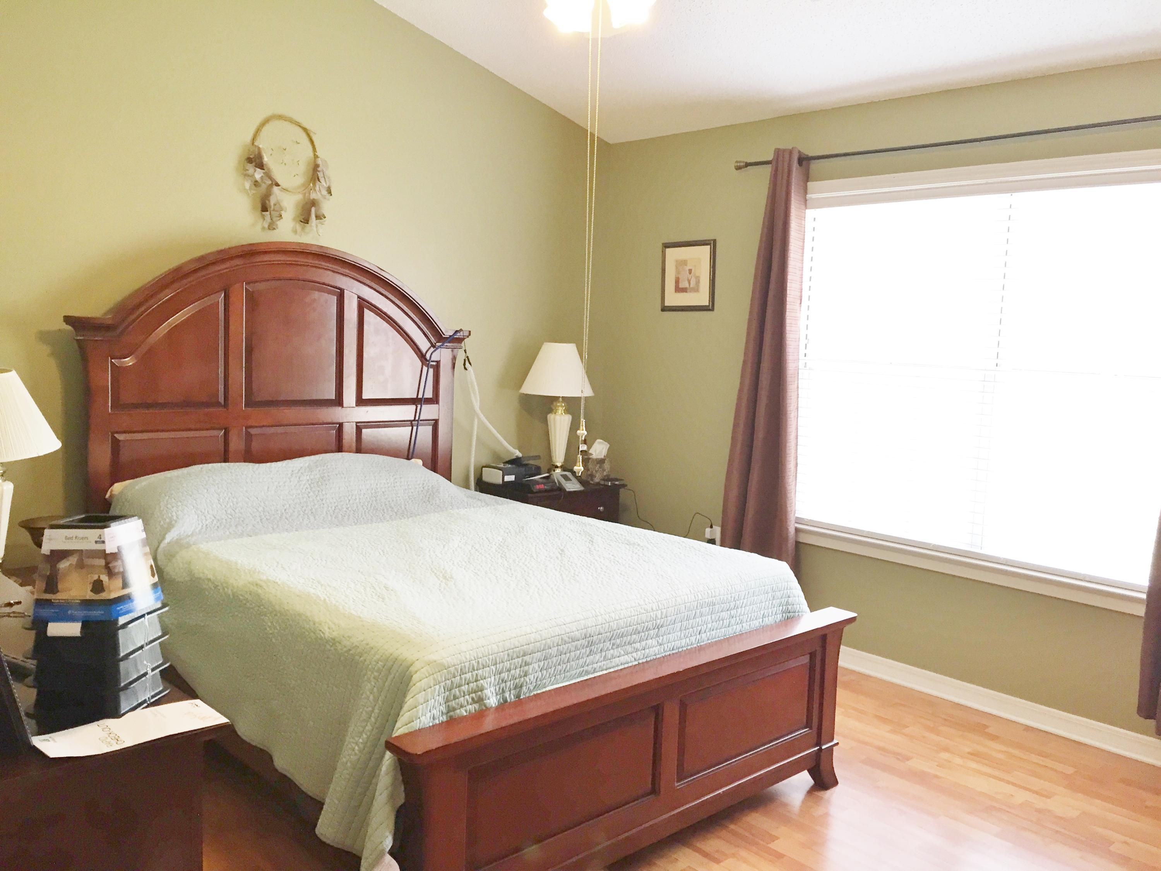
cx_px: 580
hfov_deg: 61.7
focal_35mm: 29
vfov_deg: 48.2
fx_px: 973
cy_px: 436
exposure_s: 1/30
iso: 80
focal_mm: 4.15
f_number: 2.2
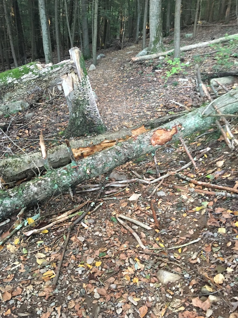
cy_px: 159
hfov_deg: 46.8
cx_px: 117
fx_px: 275
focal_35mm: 30
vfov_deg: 60.0
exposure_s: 1/20
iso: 200
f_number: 2.2
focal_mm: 4.15
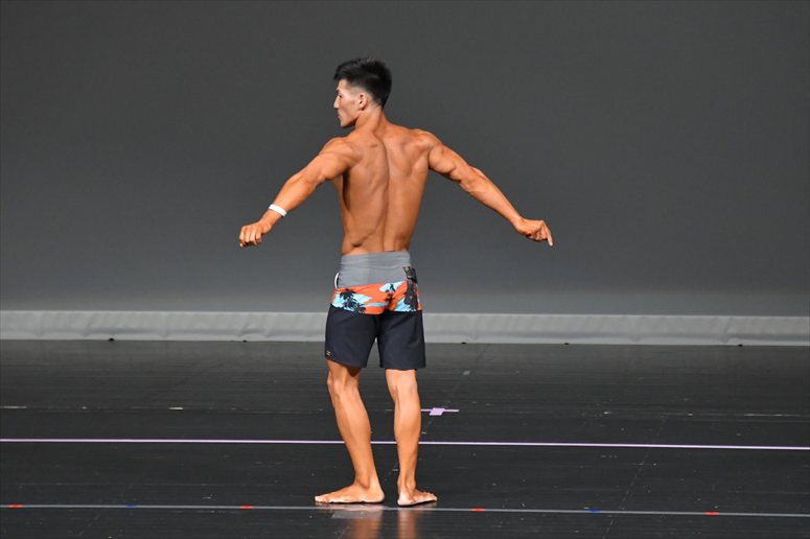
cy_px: 270
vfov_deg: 4.4
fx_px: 7084
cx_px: 405
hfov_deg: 6.5
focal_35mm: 315
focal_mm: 210
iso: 4000
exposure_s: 1/400
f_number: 5.6
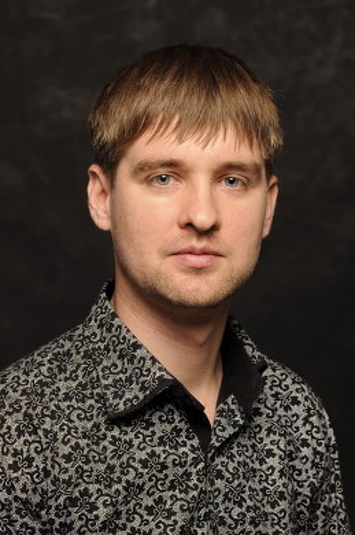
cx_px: 178
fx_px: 1557
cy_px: 268
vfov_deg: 19.5
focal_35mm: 105
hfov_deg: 13.0
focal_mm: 70
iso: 200
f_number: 9
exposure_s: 1/160
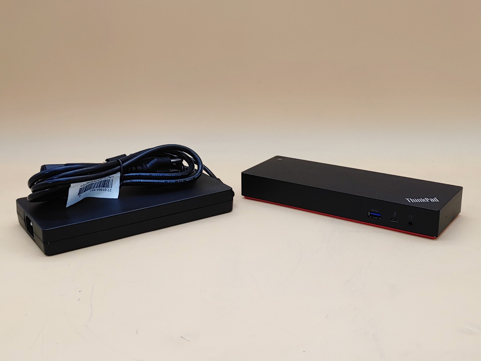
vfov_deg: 32.9
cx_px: 240
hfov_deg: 42.9
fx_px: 611
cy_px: 180
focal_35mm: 44
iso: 50
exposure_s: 1/108
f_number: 1.8
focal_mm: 4.36
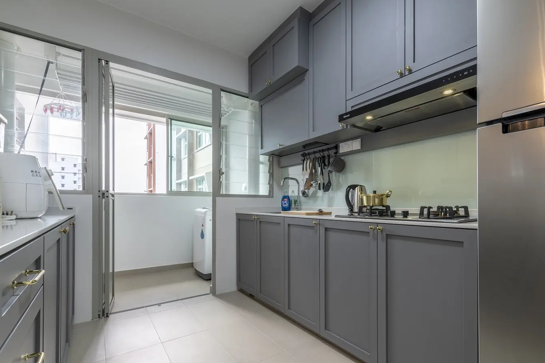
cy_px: 199
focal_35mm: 17
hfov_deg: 92.9
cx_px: 303
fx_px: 257
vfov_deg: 70.3
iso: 80
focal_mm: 14
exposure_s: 1/8
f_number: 11
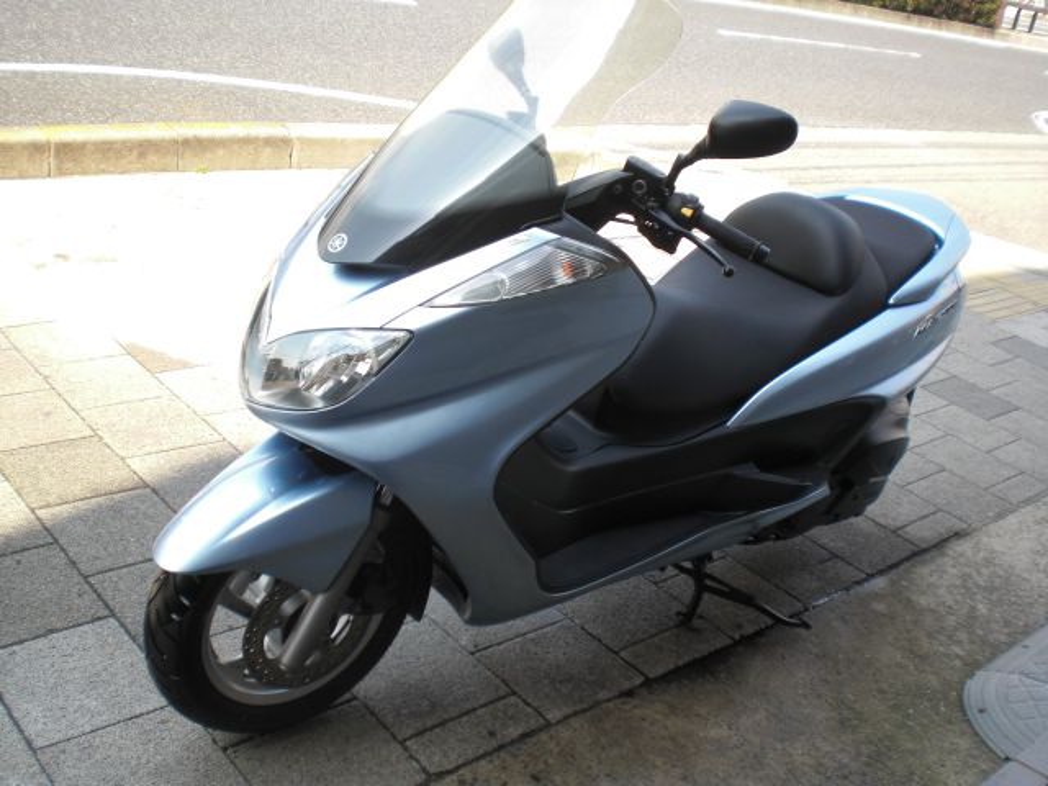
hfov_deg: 49.0
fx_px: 1150
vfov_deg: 37.7
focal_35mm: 38
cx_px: 524
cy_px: 393
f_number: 3.1
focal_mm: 6.3
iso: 64
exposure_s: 1/160
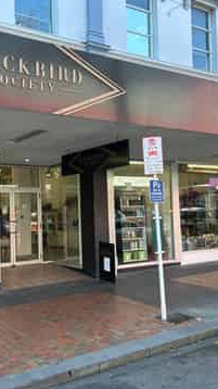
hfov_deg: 30.1
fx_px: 401
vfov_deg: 51.6
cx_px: 65
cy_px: 192
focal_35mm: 39
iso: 40
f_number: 1.5
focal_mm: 5.7
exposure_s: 1/238
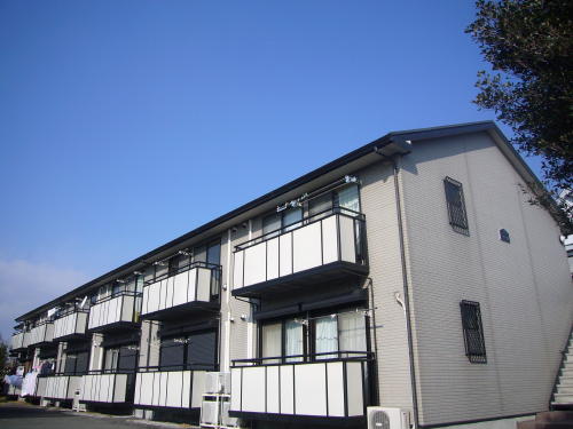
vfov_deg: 49.7
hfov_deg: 63.4
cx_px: 286
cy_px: 214
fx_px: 463
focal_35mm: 28
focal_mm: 4.6
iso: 80
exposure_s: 1/400
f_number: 5.6
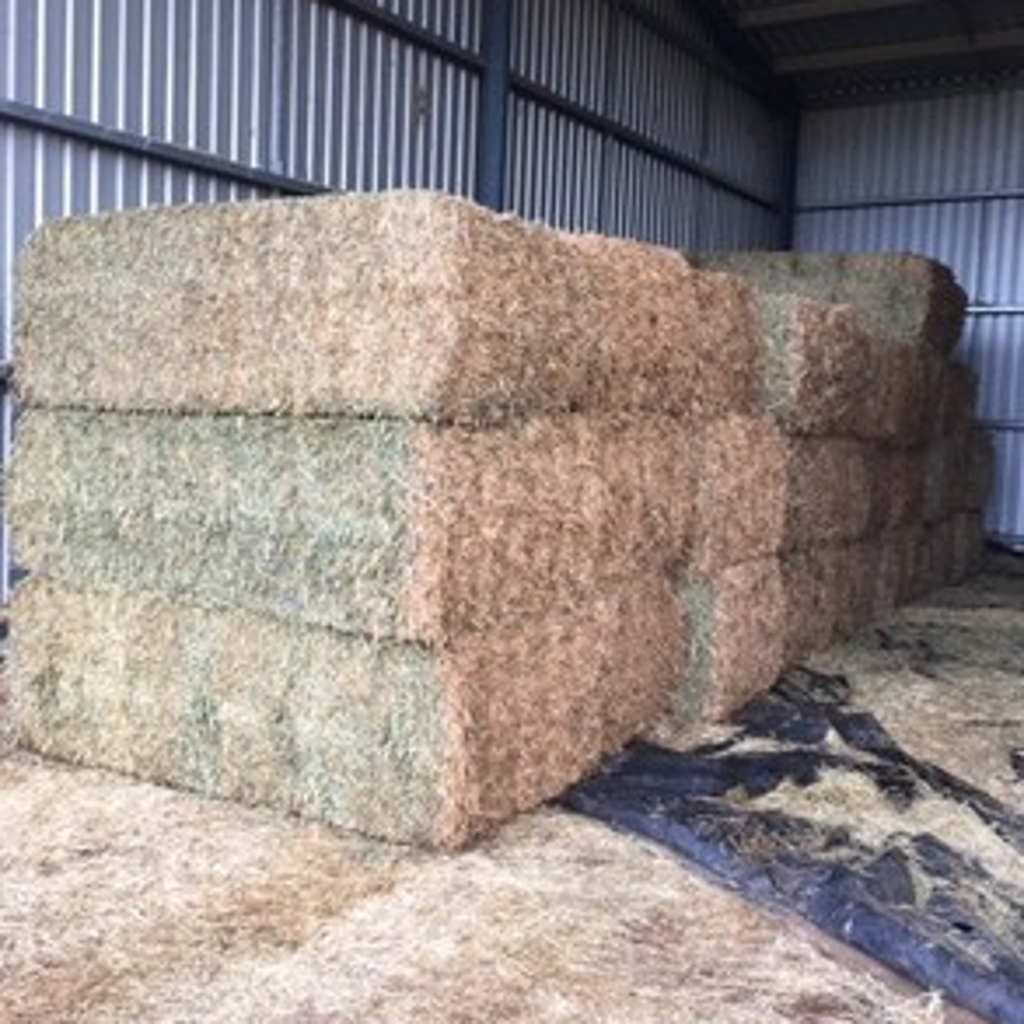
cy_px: 486
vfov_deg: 47.2
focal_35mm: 35
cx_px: 514
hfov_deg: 47.2
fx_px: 1171
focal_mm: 4.15
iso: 32
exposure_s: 1/50
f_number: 2.2
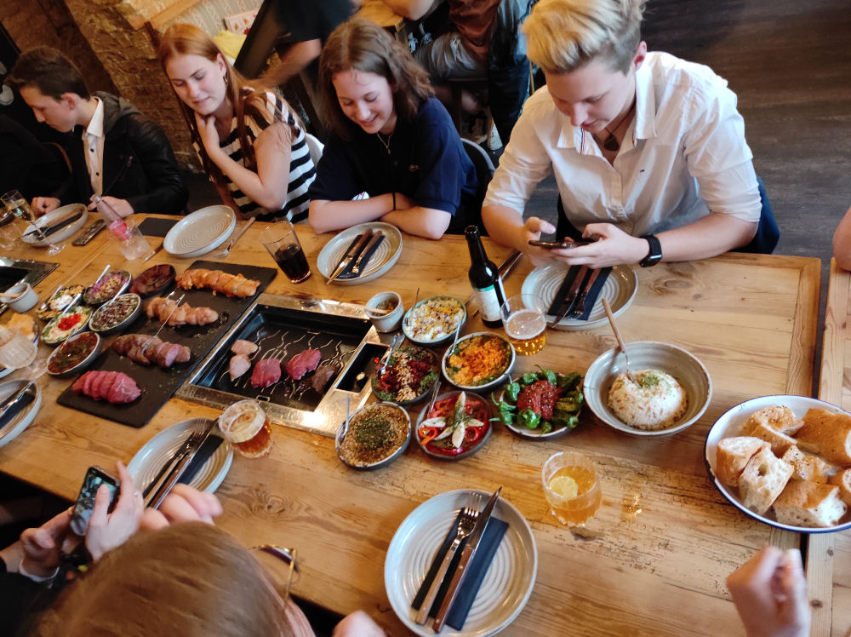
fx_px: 614
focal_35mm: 25
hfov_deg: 69.4
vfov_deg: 54.8
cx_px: 426
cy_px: 318
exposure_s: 1/33
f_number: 1.89
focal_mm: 5.43
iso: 850
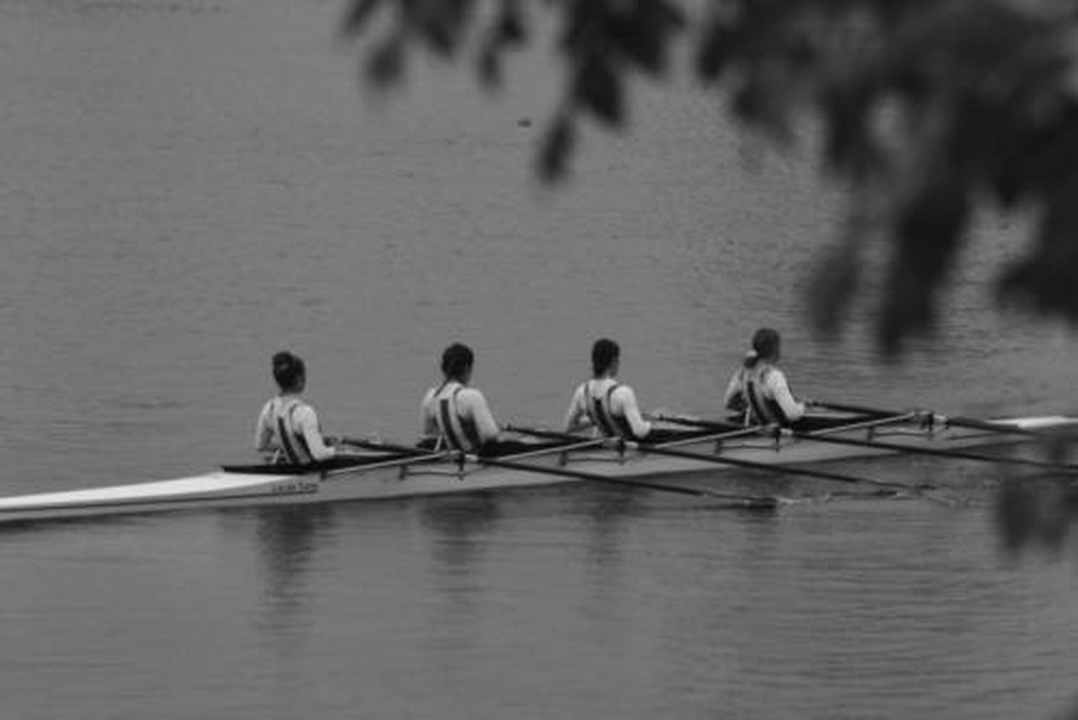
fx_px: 8988
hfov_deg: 6.9
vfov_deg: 4.6
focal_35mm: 300
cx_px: 539
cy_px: 360
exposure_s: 1/400
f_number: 10
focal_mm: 300
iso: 800
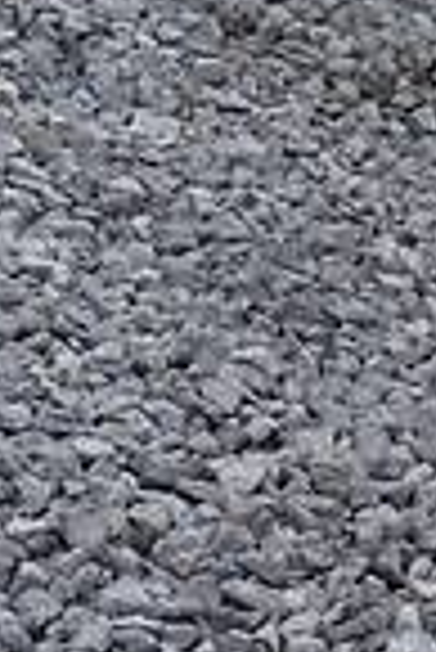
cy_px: -380
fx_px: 3498
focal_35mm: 193
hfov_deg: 6.1
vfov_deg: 10.2
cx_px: 1686
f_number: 7.1
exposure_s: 1/200
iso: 400
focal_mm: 35
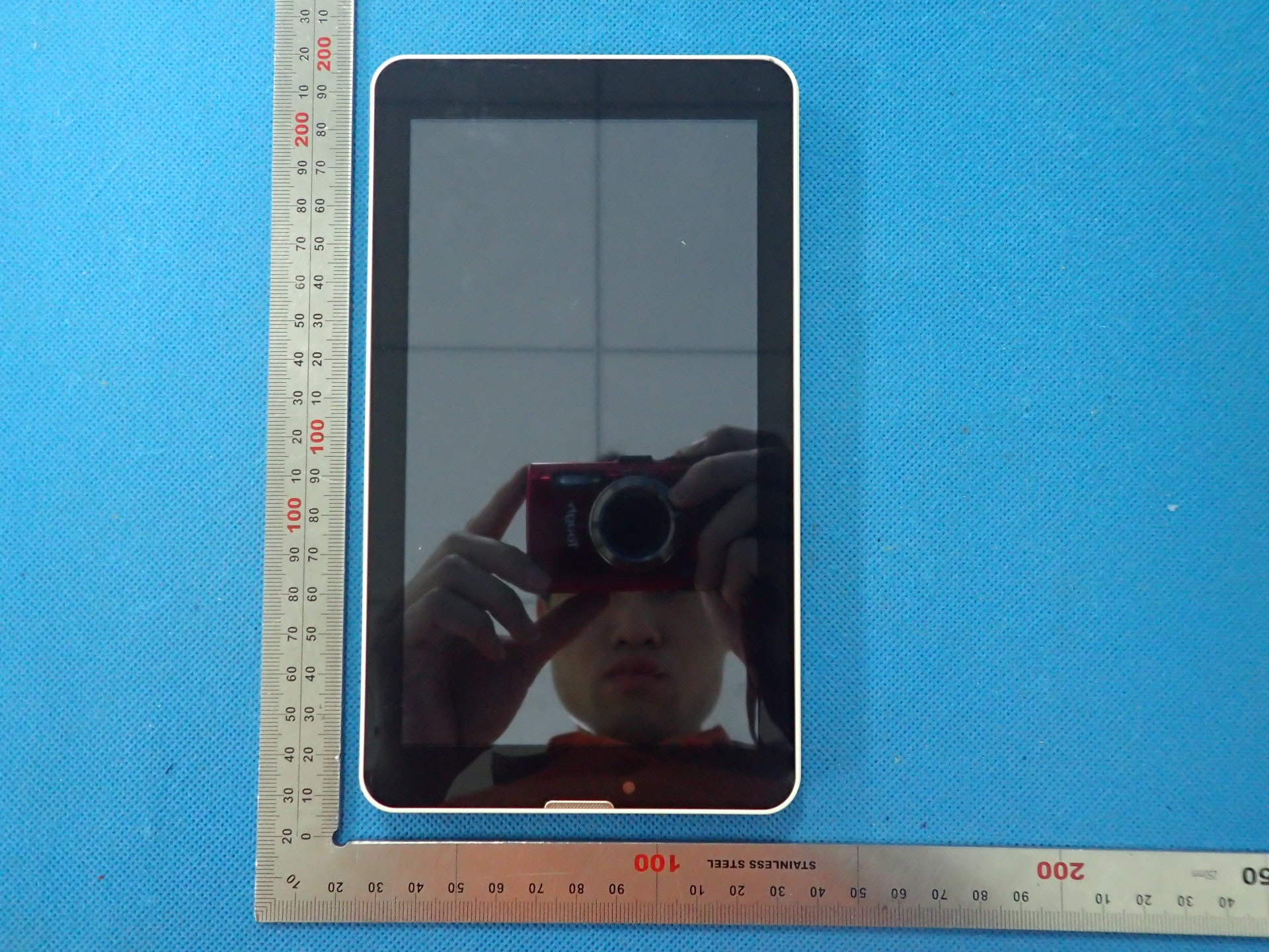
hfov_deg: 69.4
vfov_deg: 54.9
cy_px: 476
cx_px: 634
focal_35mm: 25
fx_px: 916
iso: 640
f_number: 2
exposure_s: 1/30
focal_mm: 4.5
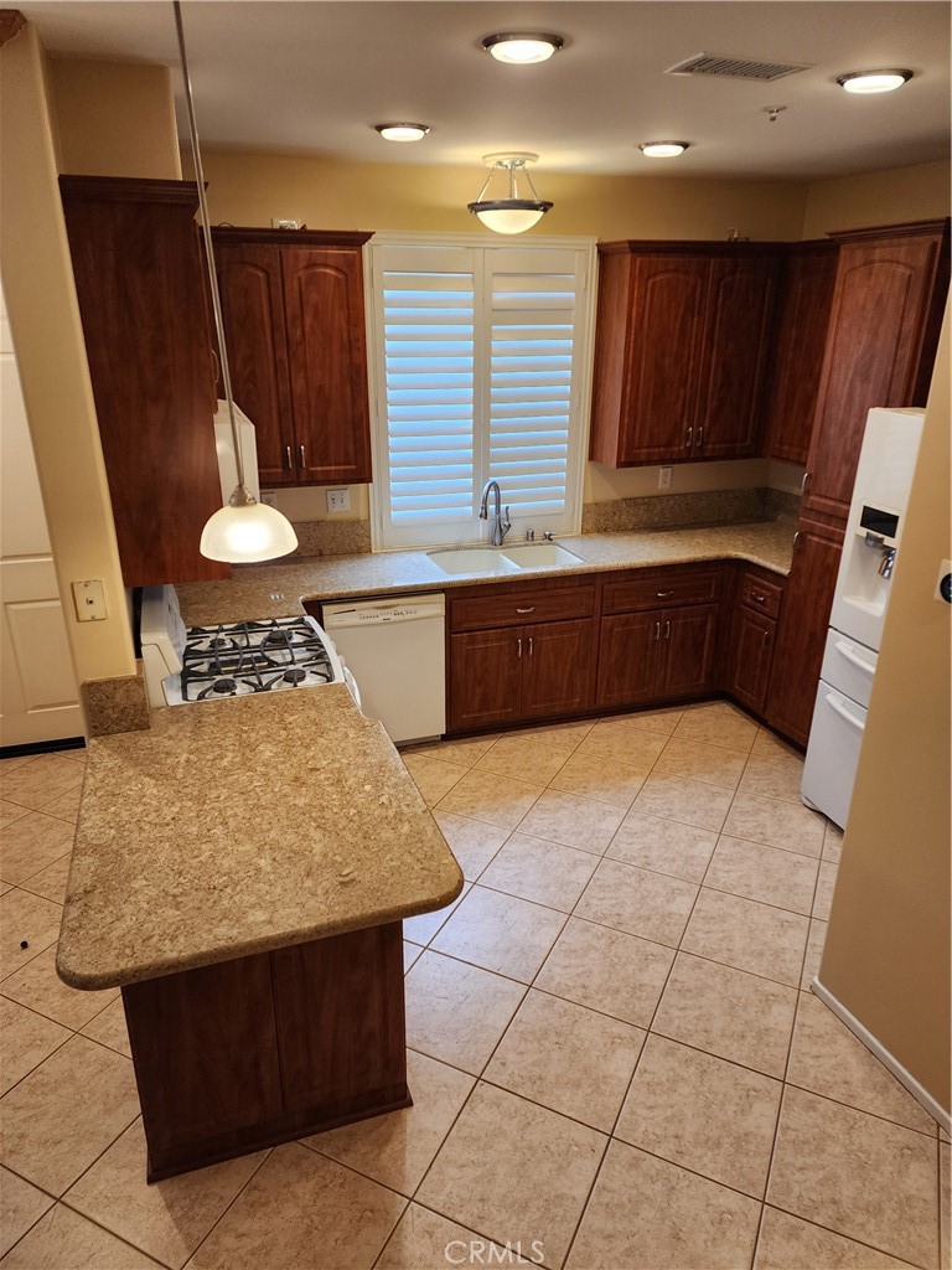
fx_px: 843
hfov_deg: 58.9
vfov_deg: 73.9
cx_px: 476
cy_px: 635
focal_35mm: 23
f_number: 1.8
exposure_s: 1/120
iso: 160
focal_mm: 6.4
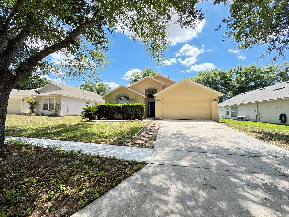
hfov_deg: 102.1
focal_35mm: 14
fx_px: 117
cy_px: 108
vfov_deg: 85.7
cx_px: 144
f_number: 2.2
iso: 40
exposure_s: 1/259
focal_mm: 2.22
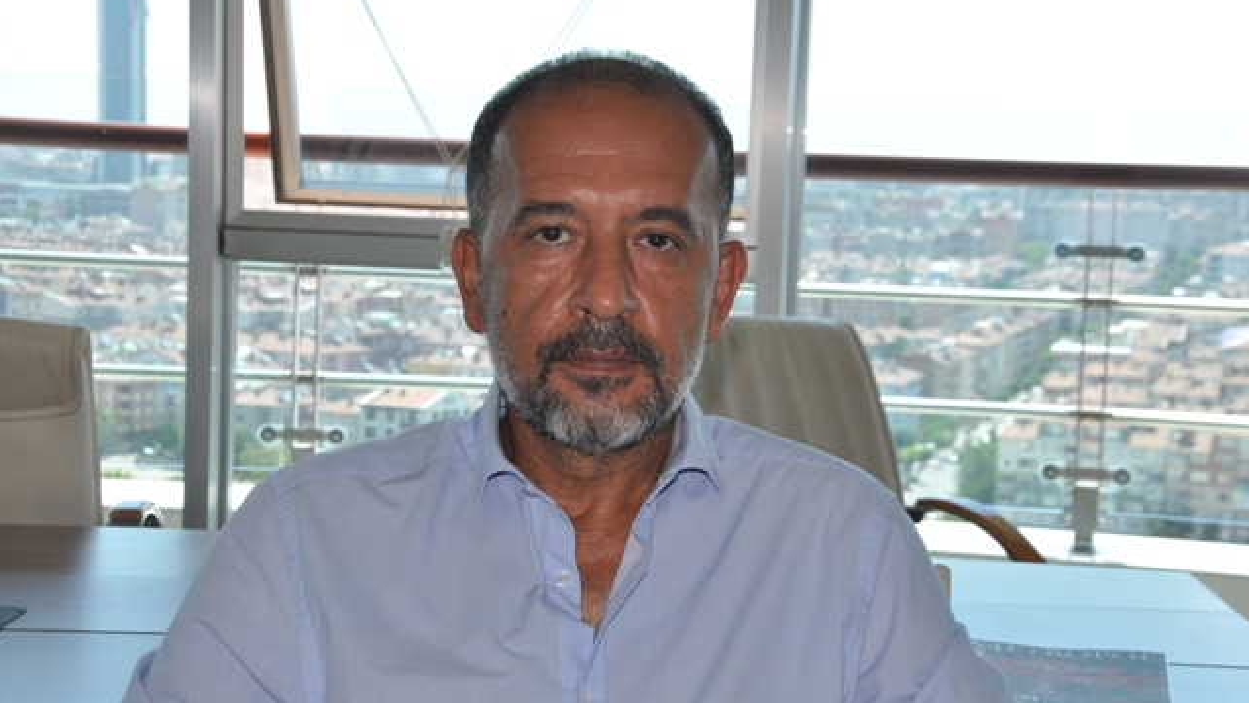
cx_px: 624
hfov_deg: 26.8
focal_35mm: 79
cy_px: 370
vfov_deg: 15.3
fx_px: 2617
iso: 640
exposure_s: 1/200
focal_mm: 50
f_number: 10
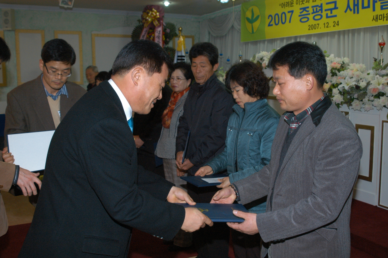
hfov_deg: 49.6
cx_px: 194
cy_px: 129
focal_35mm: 39
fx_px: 420
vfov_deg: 34.1
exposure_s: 1/60
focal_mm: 26
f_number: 7.1
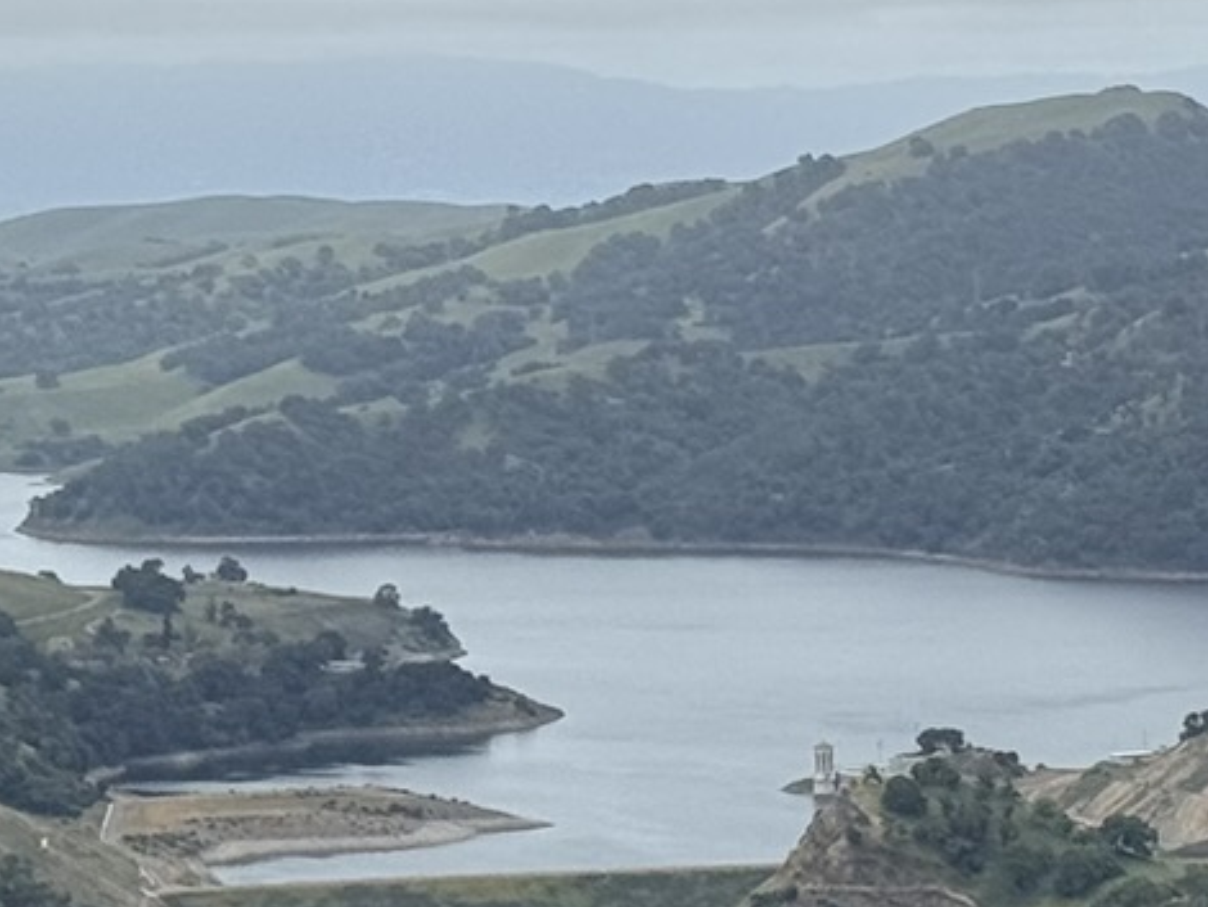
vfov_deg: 7.1
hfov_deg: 9.5
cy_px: 434
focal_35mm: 209
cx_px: 797
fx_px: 7297
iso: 64
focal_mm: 6.76
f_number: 1.78
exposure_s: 1/4878
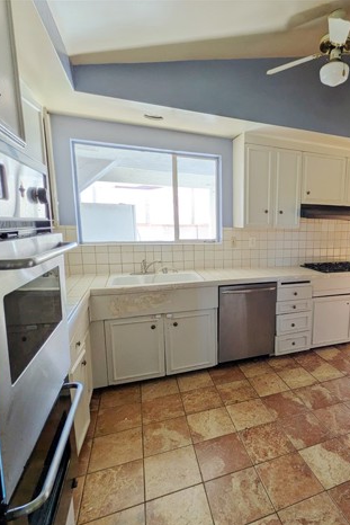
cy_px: 269
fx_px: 291
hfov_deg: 59.1
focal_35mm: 20
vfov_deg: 83.9
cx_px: 258
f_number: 2.2
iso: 50
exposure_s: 1/60
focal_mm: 1.83
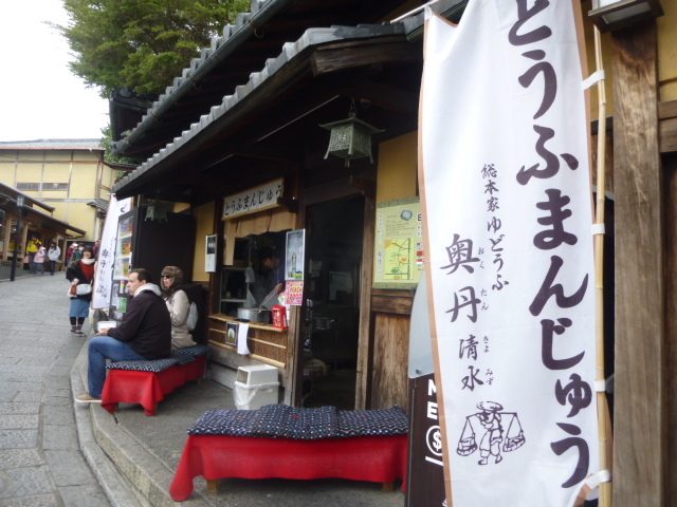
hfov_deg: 69.4
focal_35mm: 25
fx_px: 489
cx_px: 338
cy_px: 254
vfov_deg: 54.9
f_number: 3.1
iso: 100
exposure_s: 1/80
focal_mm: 4.5
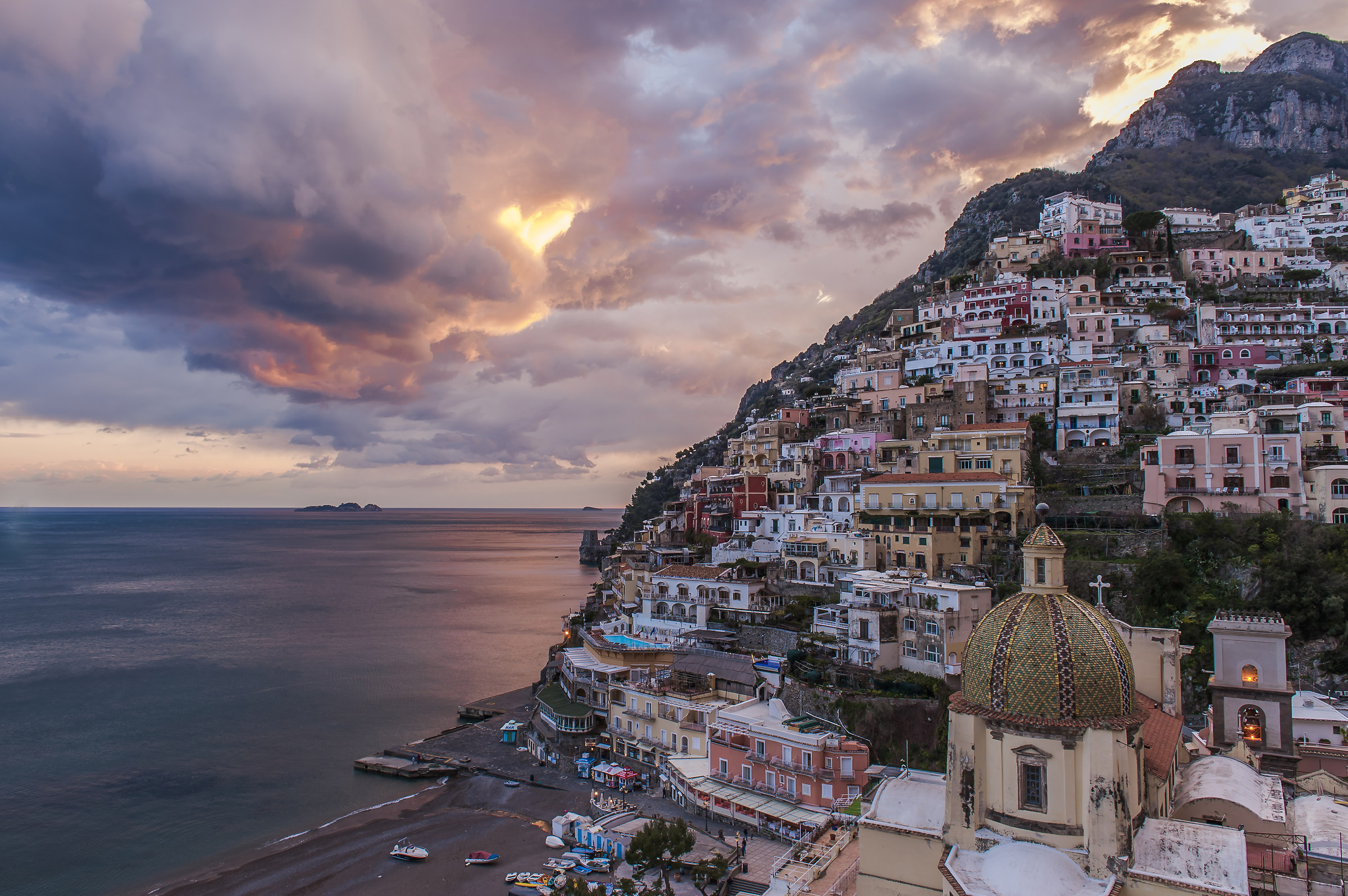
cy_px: 448
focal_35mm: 24
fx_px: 898
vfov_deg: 53.1
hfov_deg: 73.8
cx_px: 674
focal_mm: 24
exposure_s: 1/8
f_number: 11
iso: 200
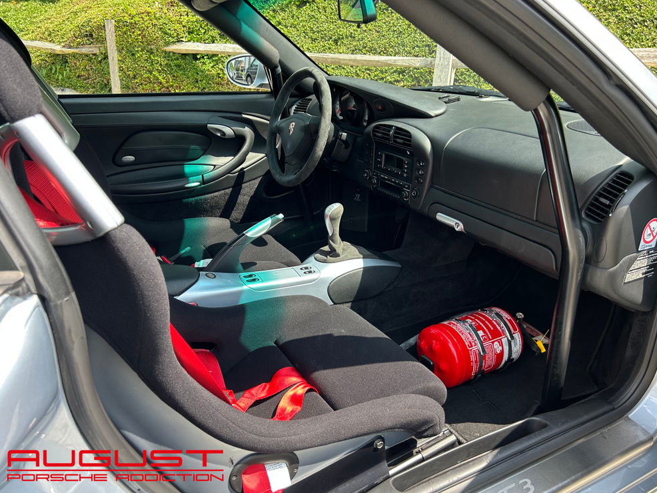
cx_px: 321
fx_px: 513
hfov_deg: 65.3
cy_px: 253
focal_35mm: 27
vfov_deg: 51.4
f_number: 1.5
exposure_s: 1/448
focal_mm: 5.7
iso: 50
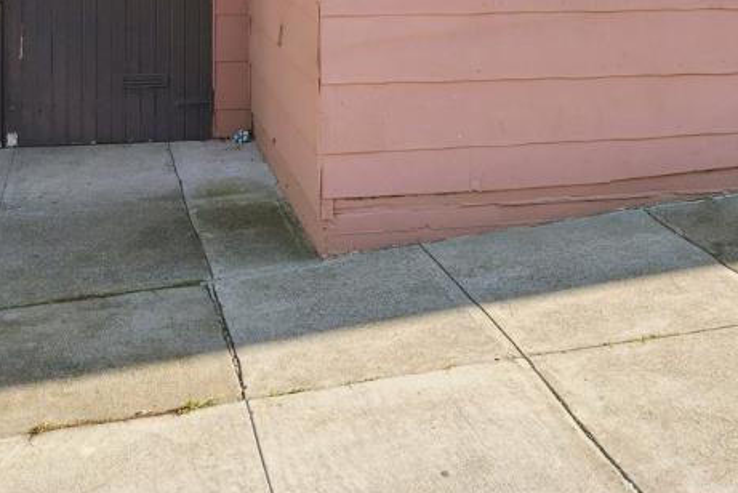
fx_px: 1087
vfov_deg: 21.4
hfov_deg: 37.5
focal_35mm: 53
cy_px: -254
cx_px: 325
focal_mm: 16.3
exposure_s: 1/250
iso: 500
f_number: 8
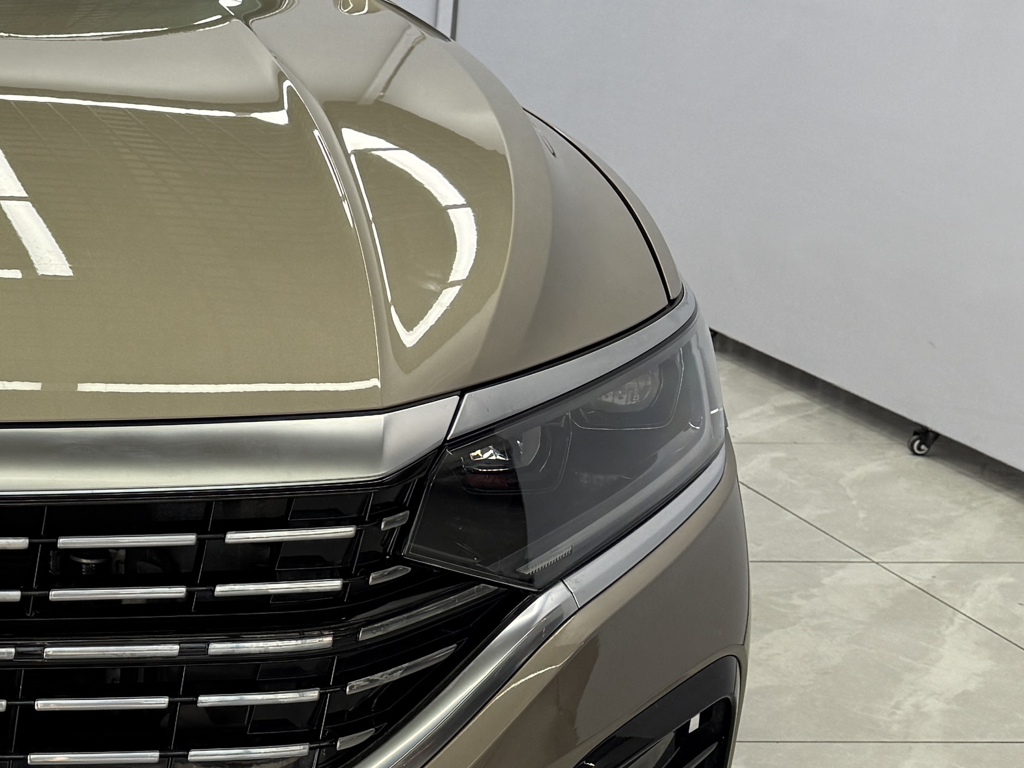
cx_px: -283
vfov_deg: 19.9
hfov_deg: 23.5
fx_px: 2189
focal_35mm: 74
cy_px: 361
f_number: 1.78
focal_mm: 6.76
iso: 80
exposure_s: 1/470
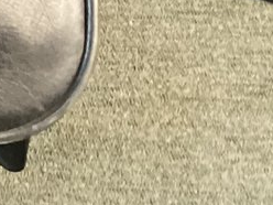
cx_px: -433
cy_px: -330
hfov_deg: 9.1
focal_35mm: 189
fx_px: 1491
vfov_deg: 7.3
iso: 320
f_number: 2.4
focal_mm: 3.3
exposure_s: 1/30
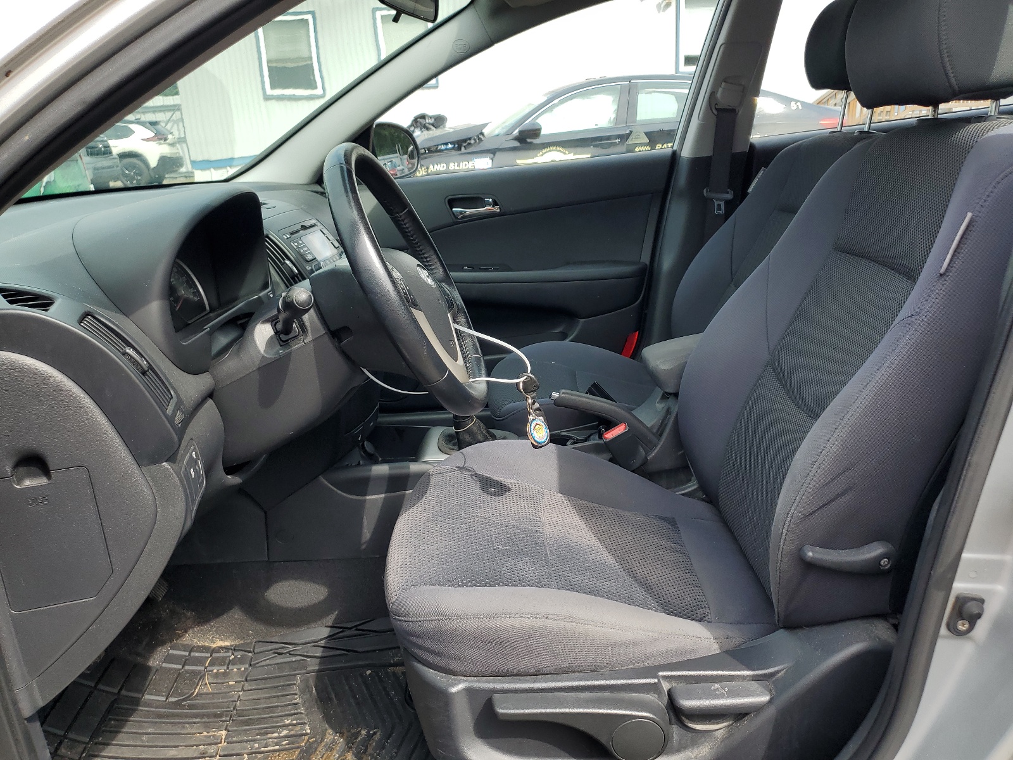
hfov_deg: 67.3
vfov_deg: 53.1
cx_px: 506
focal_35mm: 26
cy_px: 380
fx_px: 761
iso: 50
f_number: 1.5
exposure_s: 1/909
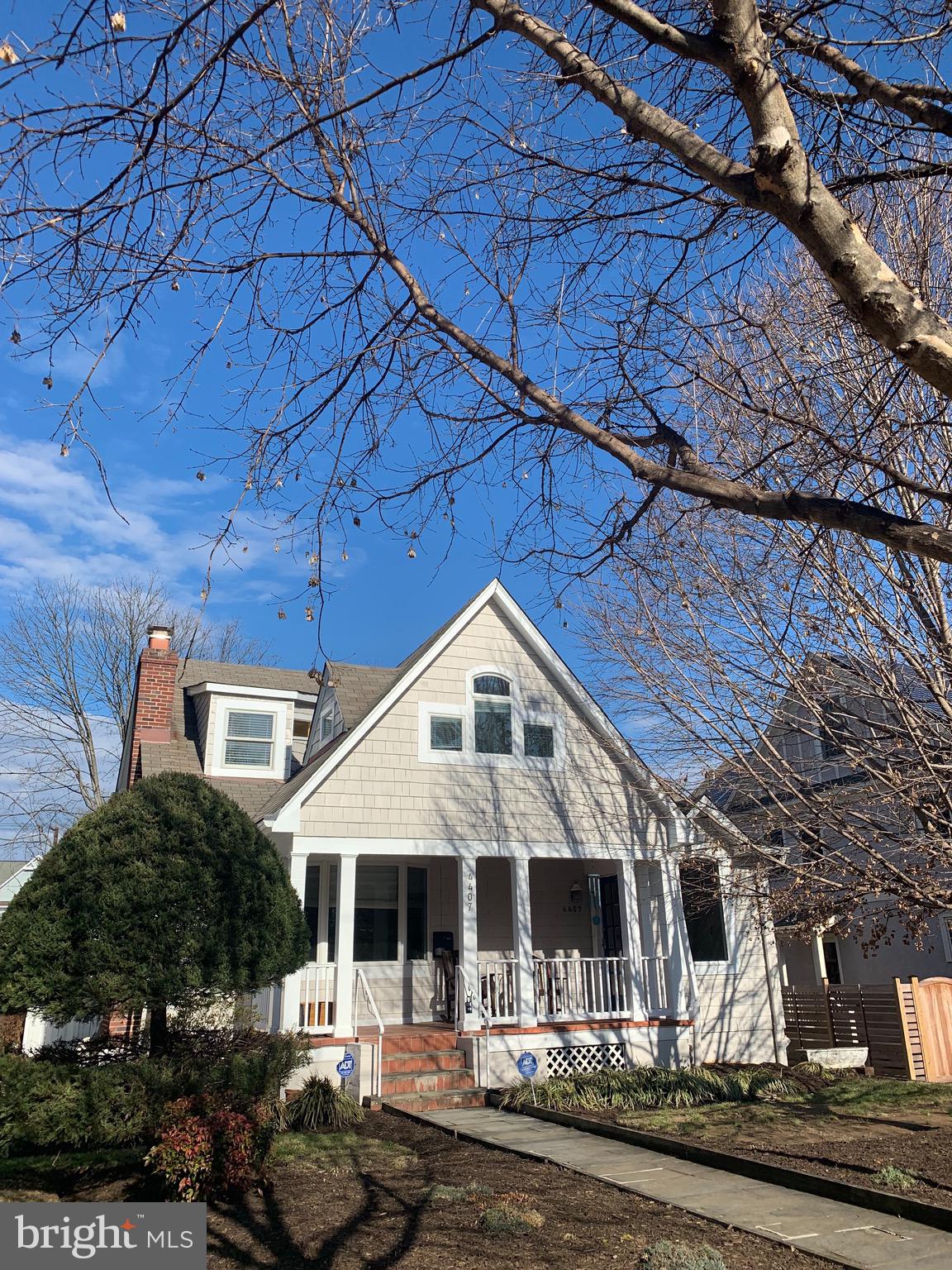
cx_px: 476
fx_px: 953
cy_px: 635
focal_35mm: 26
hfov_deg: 53.1
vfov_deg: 67.3
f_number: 1.8
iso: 25
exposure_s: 1/2421
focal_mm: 4.25
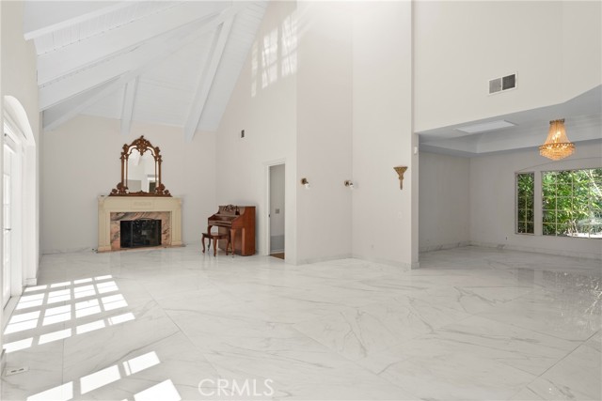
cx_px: 301
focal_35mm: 20
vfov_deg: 62.0
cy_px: 200
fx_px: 334
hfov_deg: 84.0
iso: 250
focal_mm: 20
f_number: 8
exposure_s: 1/10
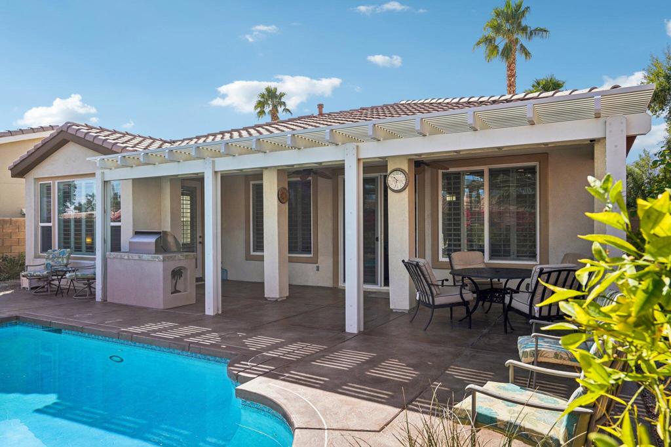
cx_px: 336
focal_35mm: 24
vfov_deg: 53.1
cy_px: 224
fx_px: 447
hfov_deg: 73.8
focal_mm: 24
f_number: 8
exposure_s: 1/160
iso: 100
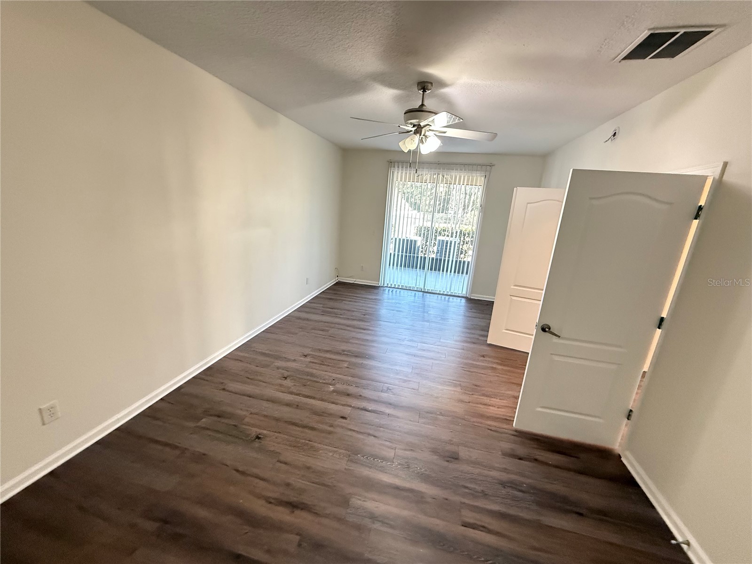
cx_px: 376
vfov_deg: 85.7
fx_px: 304
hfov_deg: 102.1
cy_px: 282
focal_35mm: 14
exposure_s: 1/60
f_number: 2.2
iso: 1000
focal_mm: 2.22
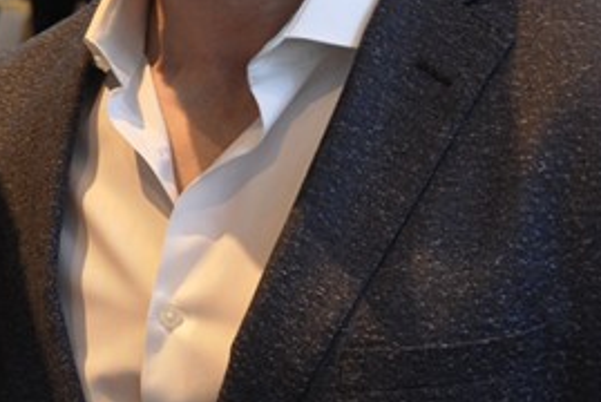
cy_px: 4
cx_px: -375
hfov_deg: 11.0
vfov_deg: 7.7
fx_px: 2975
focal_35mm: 178
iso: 400
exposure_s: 1/25
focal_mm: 32
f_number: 5
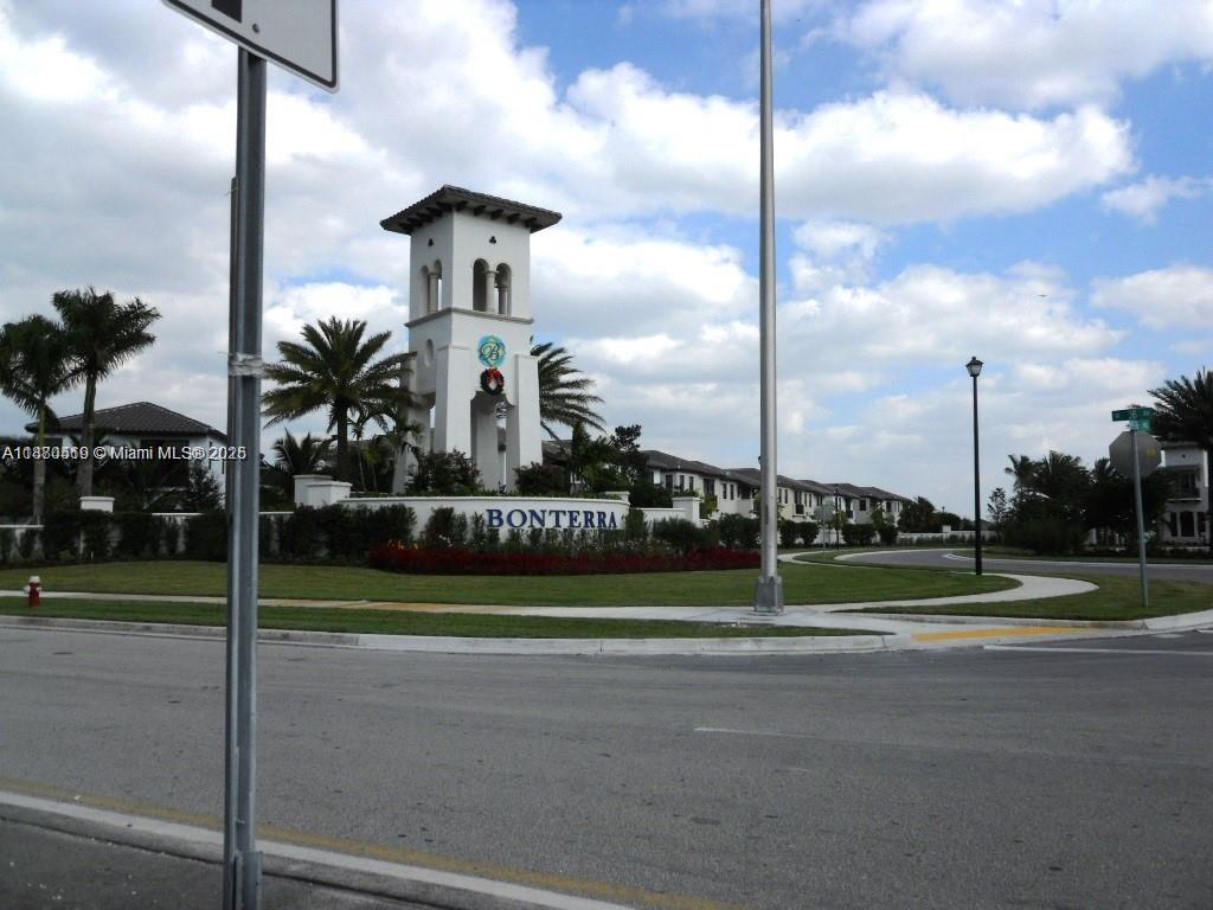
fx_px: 981
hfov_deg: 63.4
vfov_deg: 49.7
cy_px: 455
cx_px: 606
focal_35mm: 28
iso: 80
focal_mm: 5
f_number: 5.4
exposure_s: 1/1000
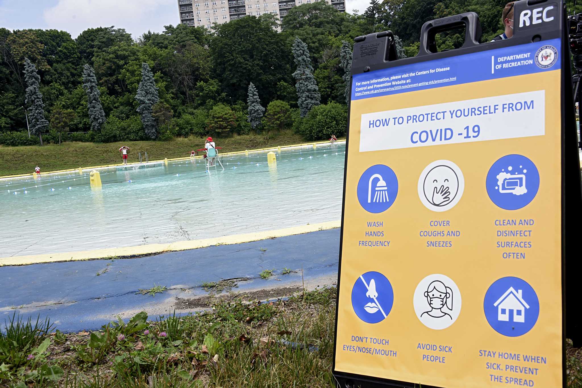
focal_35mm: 35
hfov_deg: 54.4
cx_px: 291
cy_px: 194
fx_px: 566
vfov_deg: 37.9
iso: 400
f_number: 11
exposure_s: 1/320
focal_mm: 35
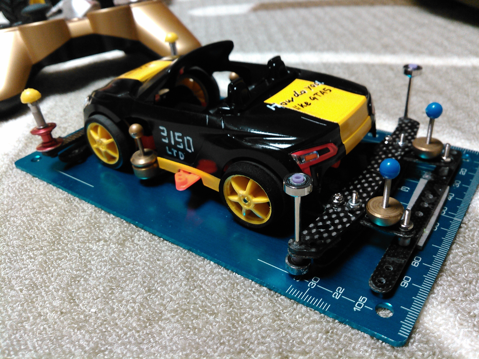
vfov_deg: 46.8
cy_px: 180
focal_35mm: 30
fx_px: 415
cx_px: 240
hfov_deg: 60.0
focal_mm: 4
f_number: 2.4
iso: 250
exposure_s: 1/15
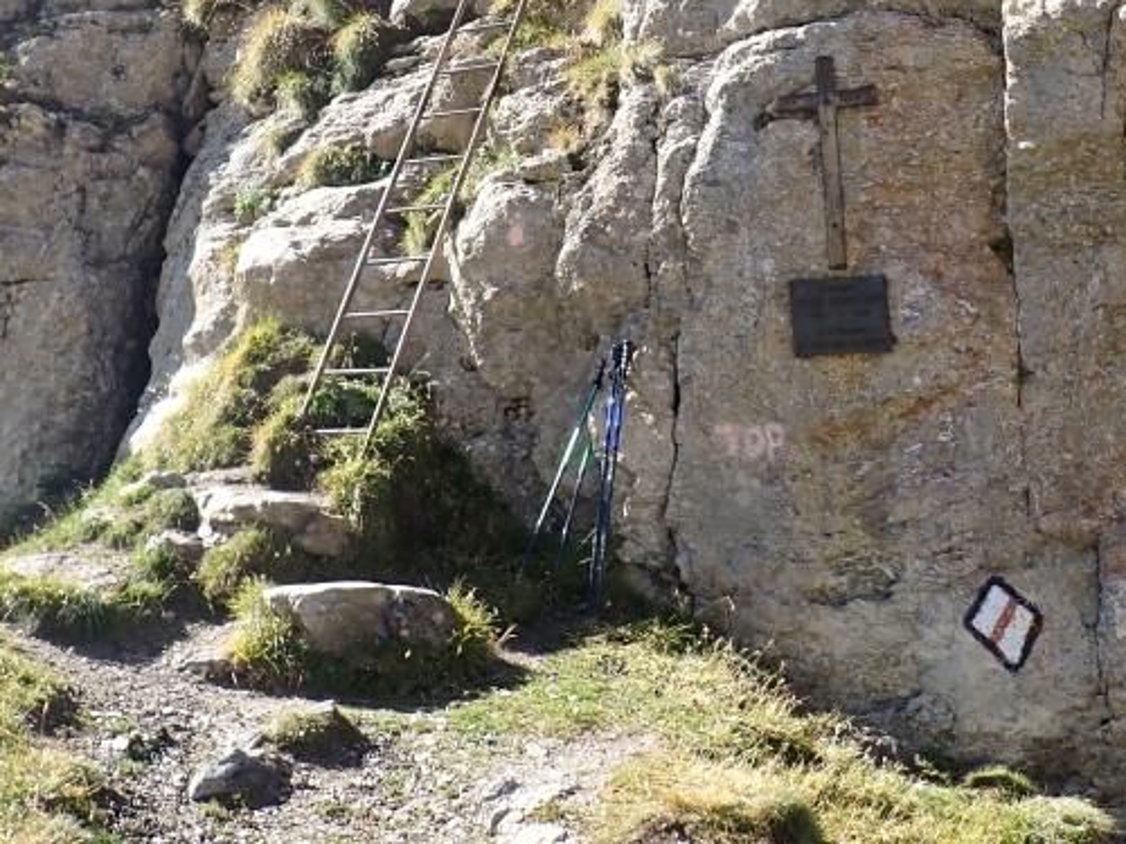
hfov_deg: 38.2
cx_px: 531
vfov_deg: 27.5
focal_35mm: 50
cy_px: 9
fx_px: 1626
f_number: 2.8
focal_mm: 4.5
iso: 100
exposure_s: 1/500
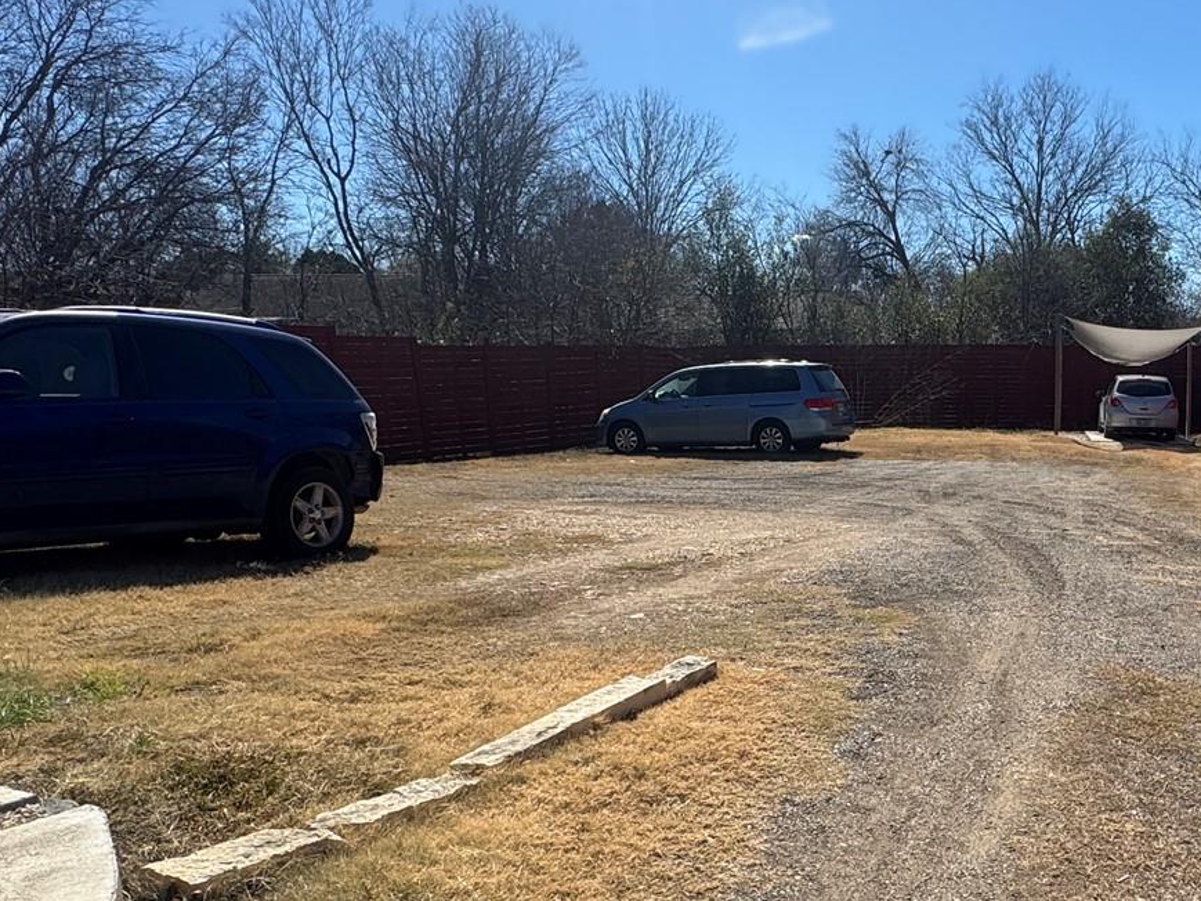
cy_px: 593
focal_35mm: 33
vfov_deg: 42.4
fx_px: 1145
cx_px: 909
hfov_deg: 52.7
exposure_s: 1/2415
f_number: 2.2
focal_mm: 2.22
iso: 50
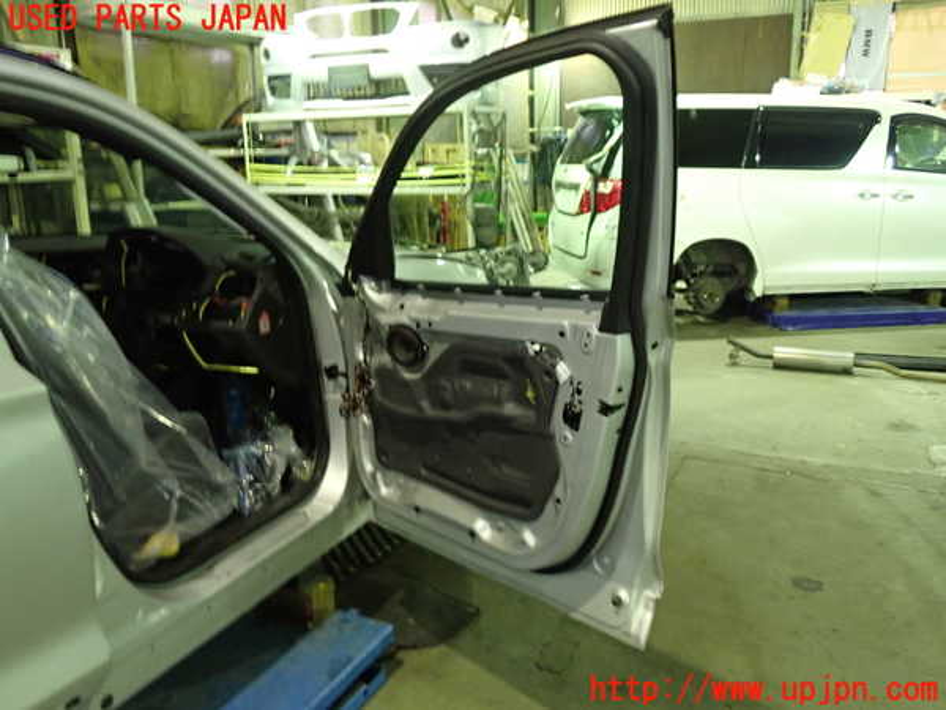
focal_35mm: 30
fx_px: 820
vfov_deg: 46.8
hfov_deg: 60.0
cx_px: 473
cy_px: 355
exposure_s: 1/15
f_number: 2.3
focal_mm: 5.4
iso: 800
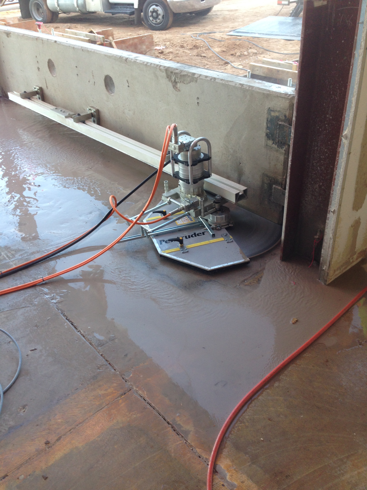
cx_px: 184
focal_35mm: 33
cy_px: 245
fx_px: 466
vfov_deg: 55.4
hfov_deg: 42.9
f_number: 2.4
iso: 64
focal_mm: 4.12
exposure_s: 1/60
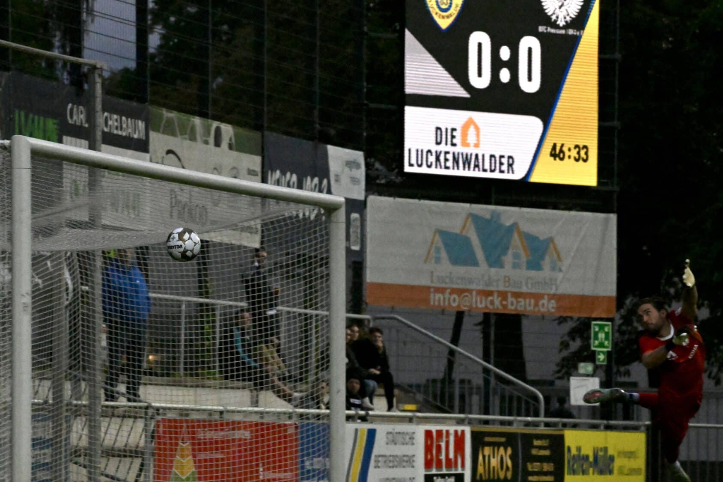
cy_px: 287
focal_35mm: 194
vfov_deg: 7.1
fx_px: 3896
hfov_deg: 10.6
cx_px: 398
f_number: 8
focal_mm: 160
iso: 10000
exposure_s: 1/1600
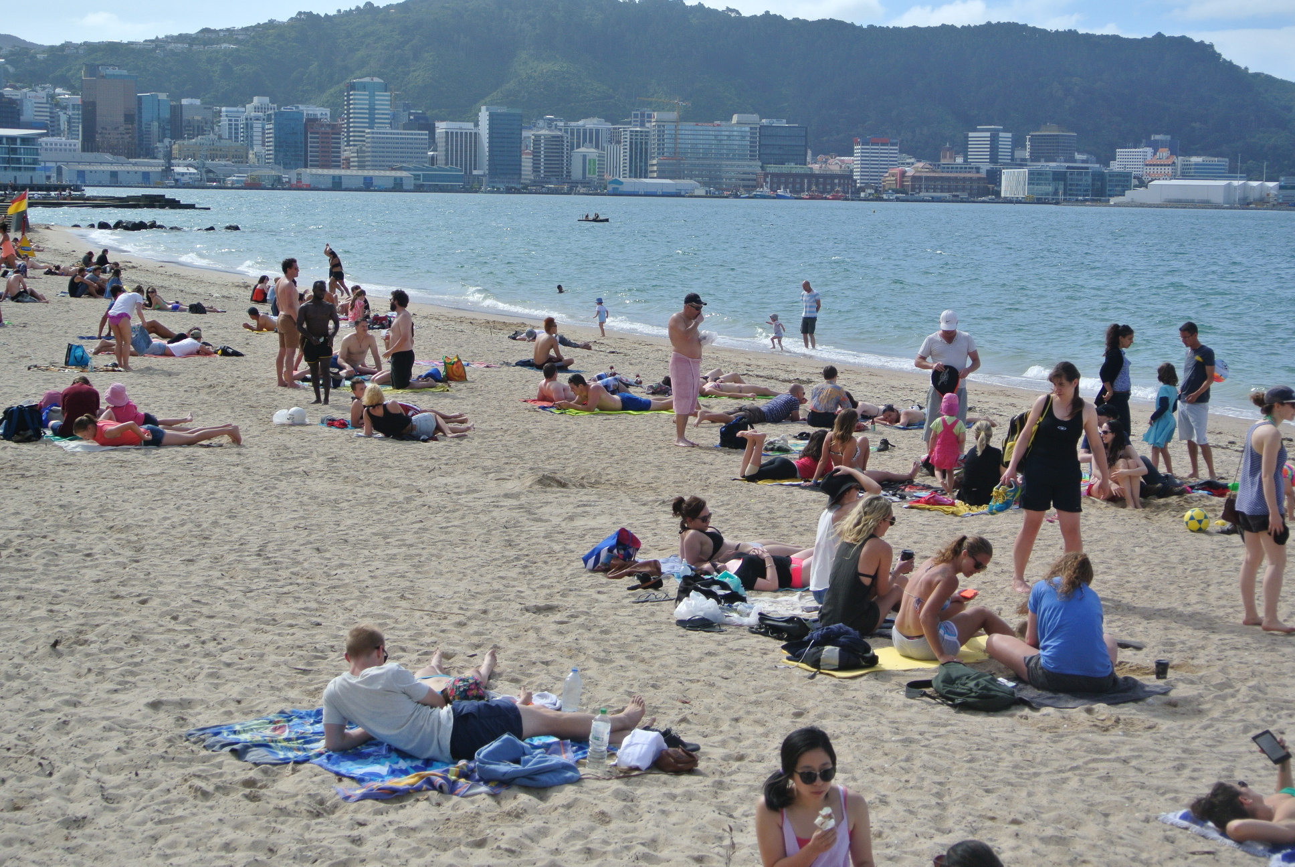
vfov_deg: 25.1
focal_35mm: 54
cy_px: 434
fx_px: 1945
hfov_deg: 36.8
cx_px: 648
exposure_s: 1/800
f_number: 5
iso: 100
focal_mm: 20.3
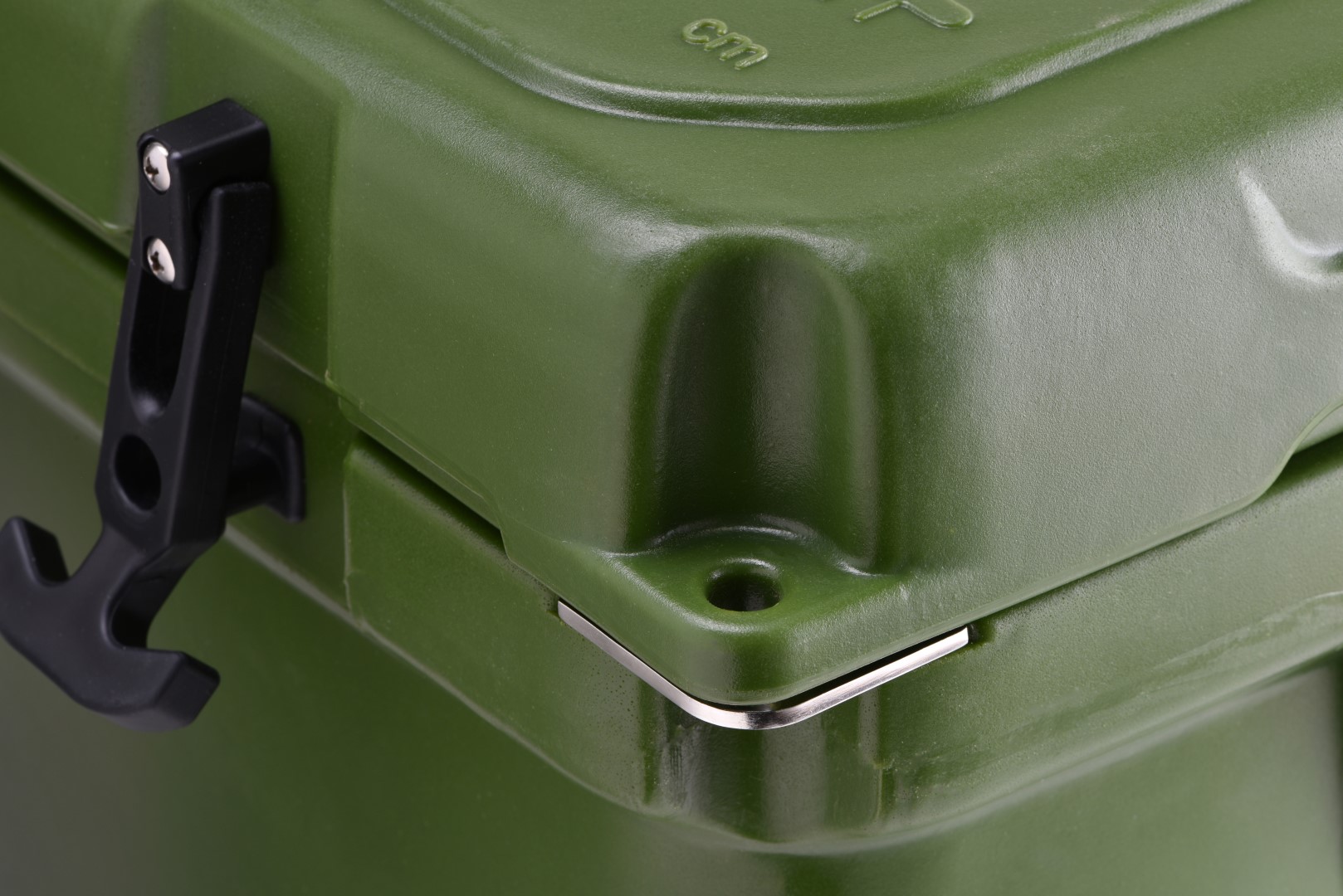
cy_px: 448
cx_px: 672
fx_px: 3918
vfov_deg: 13.1
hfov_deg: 19.4
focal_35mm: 105
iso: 100
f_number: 14
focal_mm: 105
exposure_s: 1/25
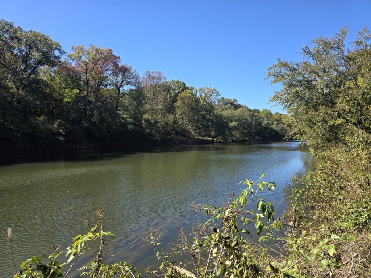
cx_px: 186
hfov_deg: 73.9
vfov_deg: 58.9
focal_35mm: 23
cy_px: 139
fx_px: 247
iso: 12
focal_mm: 6.3
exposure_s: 1/371
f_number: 1.7
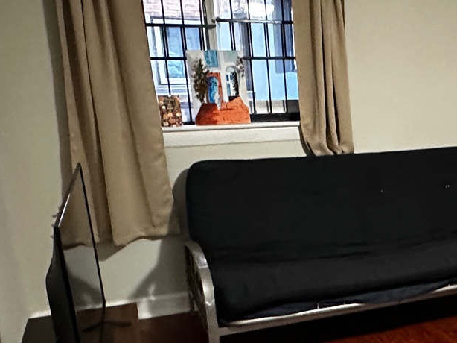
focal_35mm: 46
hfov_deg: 38.7
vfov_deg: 30.8
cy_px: 265
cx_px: 403
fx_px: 607
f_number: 2.2
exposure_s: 1/40
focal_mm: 2.22
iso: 1000
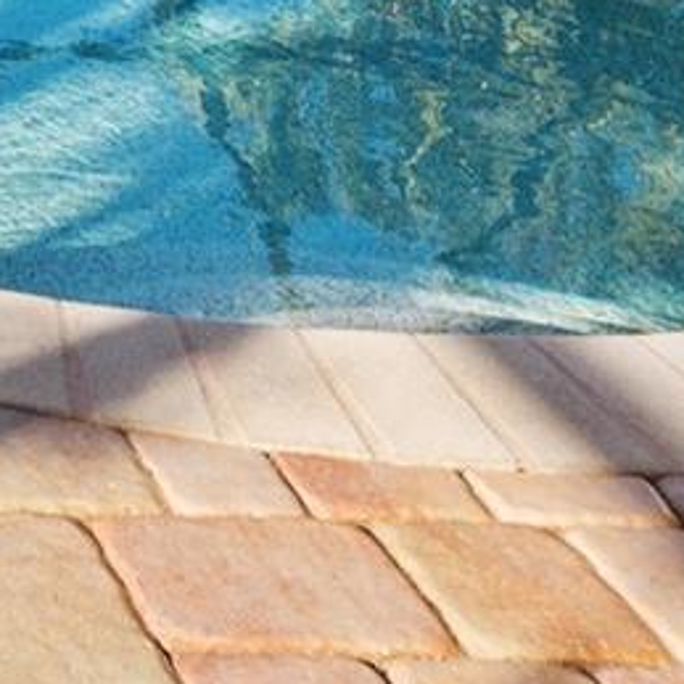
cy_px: -687
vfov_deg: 16.0
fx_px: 1878
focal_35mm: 84
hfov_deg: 15.5
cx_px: -766
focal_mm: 16
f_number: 9
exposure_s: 1/125
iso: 100
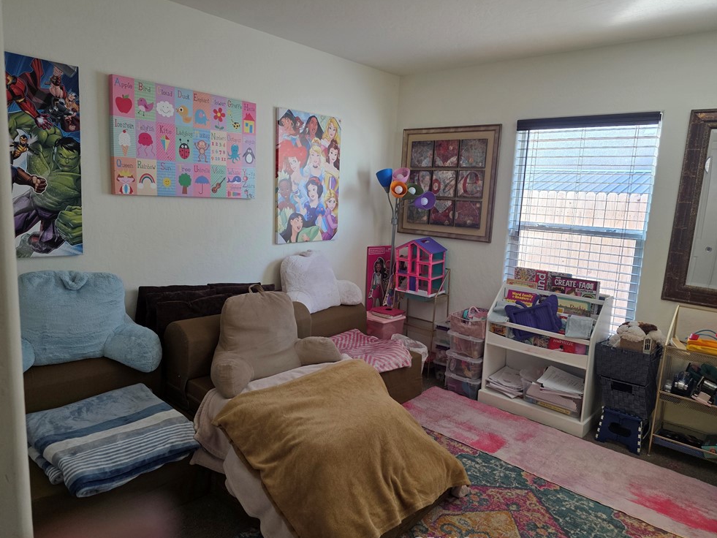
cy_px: 273
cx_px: 345
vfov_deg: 56.8
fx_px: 497
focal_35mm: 24
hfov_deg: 71.6
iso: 320
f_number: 1.7
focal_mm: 6.3
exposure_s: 1/120
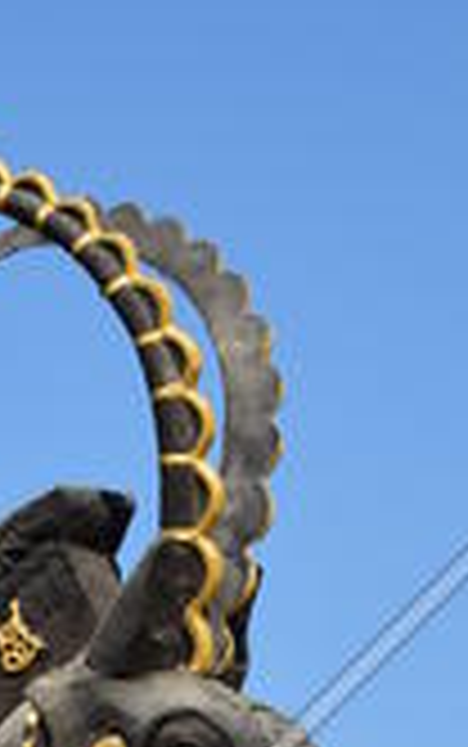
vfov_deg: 9.0
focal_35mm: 224
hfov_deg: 5.8
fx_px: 4563
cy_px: 1256
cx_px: -227
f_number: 13
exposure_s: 1/100
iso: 100
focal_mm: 42
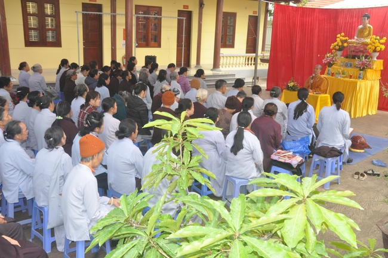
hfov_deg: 51.3
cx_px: 194
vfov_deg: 35.4
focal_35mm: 38
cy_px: 129
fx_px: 404
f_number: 13
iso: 1600
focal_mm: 25
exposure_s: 1/60
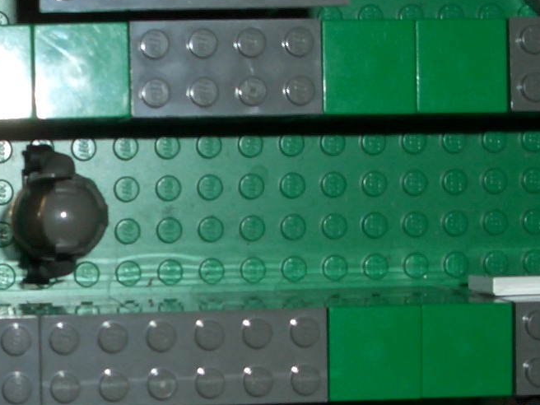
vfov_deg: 12.0
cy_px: 218
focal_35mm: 123
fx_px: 1919
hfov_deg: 15.7
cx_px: 2
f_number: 4.3
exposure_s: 1/60
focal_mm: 5.8
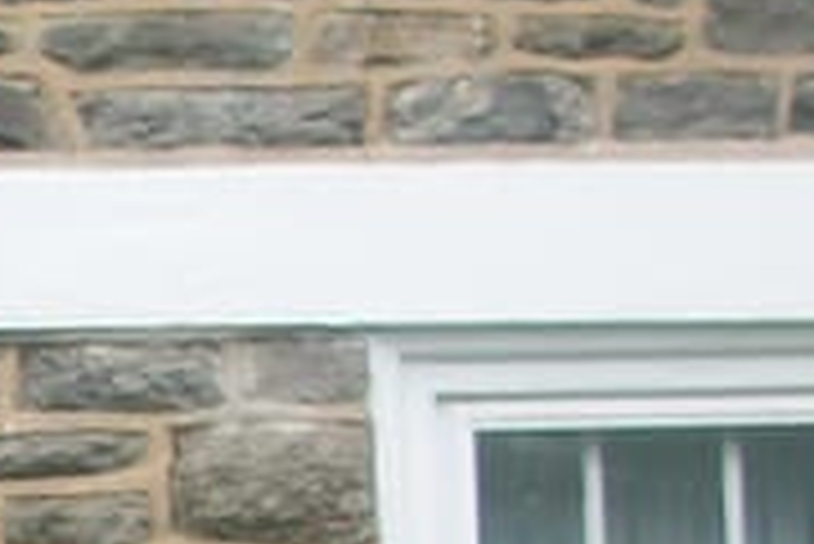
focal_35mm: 268
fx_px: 6064
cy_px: 1326
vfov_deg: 5.0
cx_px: -1028
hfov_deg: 7.3
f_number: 3.1
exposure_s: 1/125
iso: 80
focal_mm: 6.3
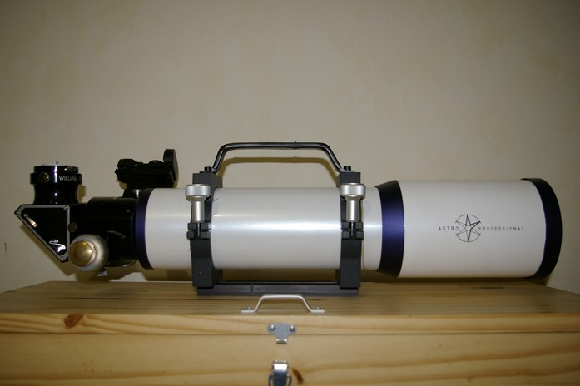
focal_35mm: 33
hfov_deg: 58.0
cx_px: 287
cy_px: 190
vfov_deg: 40.5
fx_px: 524
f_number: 4
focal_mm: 21
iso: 200
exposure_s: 1/30
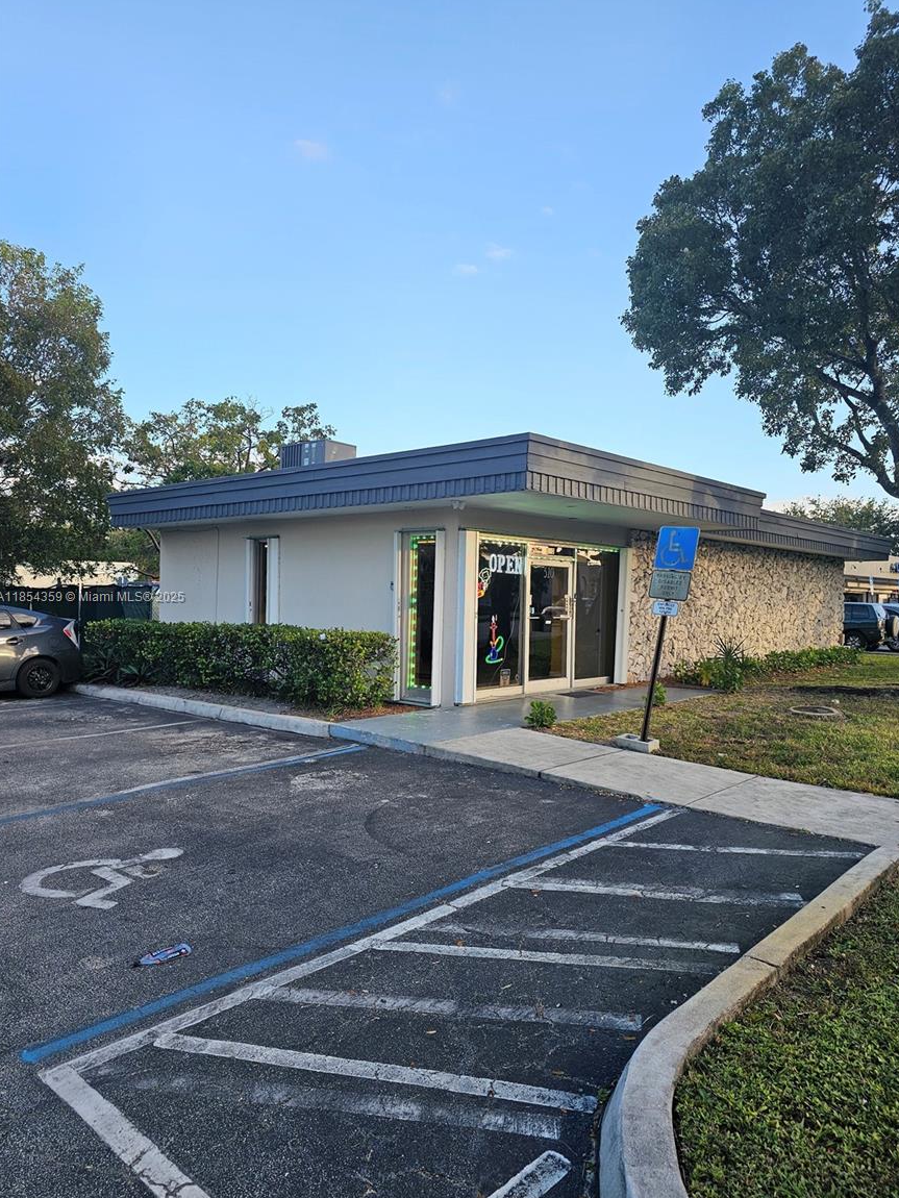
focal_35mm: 24
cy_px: 598
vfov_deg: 71.6
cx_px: 463
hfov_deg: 56.8
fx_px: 831
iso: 16
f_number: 1.7
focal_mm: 6.3
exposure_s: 1/244
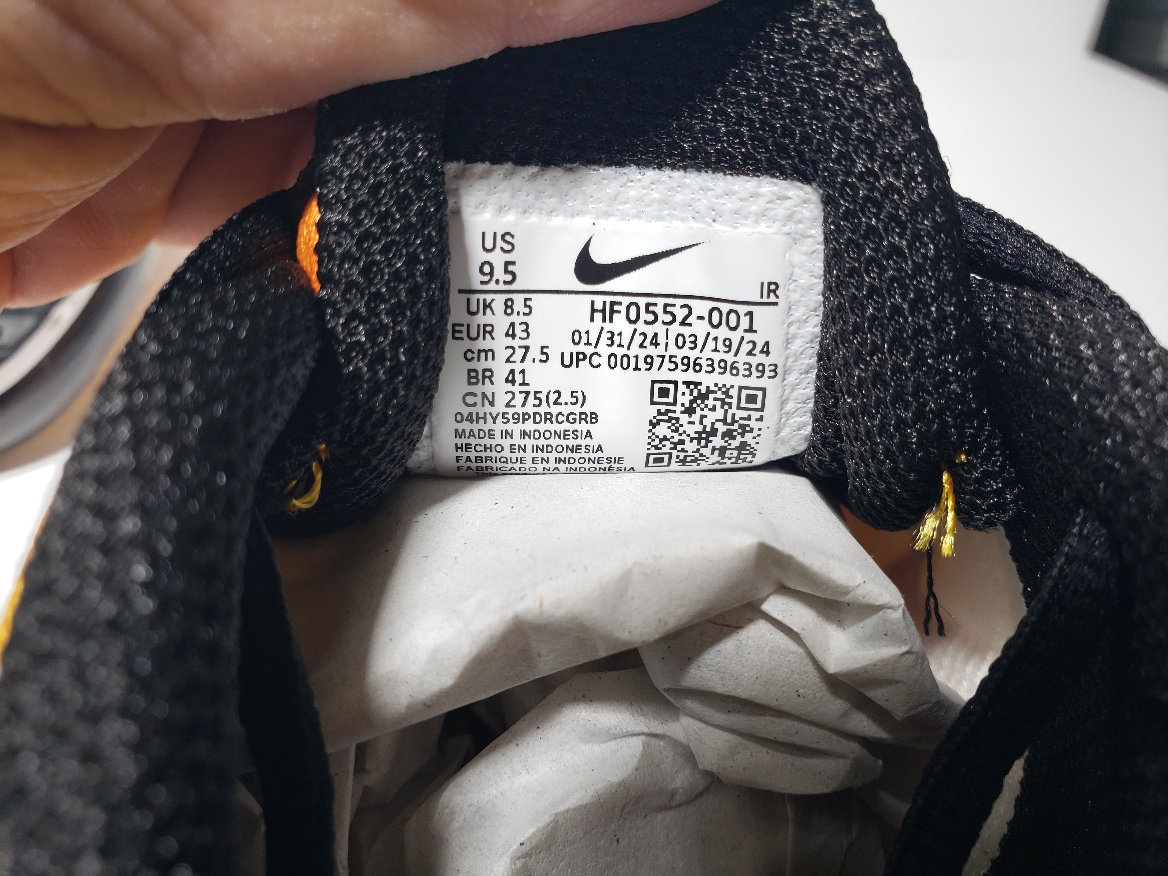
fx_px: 877
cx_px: 584
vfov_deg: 53.1
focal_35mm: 26
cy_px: 438
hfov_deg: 67.3
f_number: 2.4
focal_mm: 4.3
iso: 80
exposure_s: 1/100
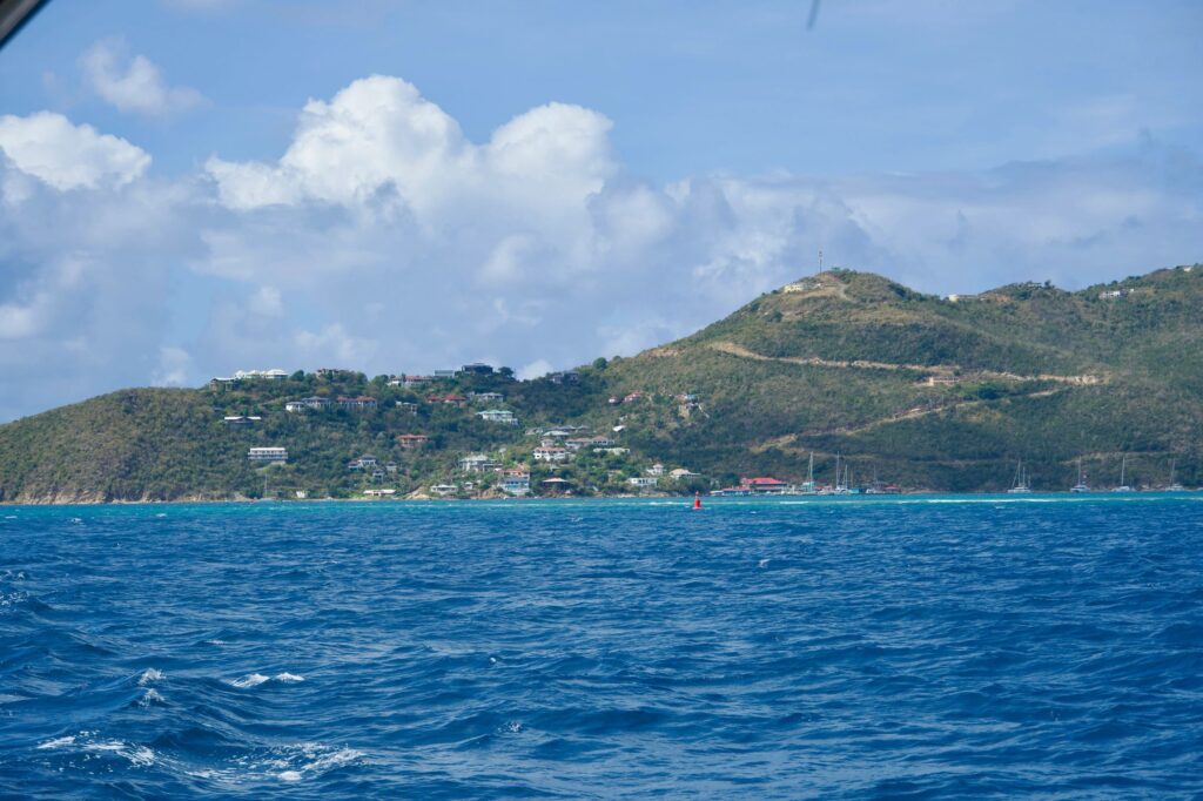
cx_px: 602
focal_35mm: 92
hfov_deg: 22.3
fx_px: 3056
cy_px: 400
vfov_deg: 14.9
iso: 100
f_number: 5.6
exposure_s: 1/800
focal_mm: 61
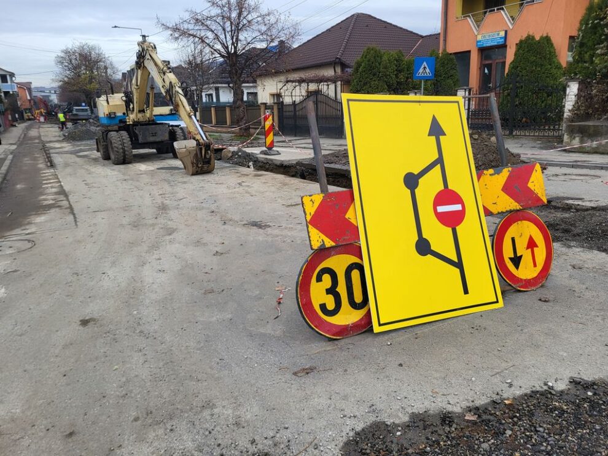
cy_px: 228
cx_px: 304
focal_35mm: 26
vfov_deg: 53.1
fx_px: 457
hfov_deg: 67.3
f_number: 1.8
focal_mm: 5.4
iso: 40
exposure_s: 1/636
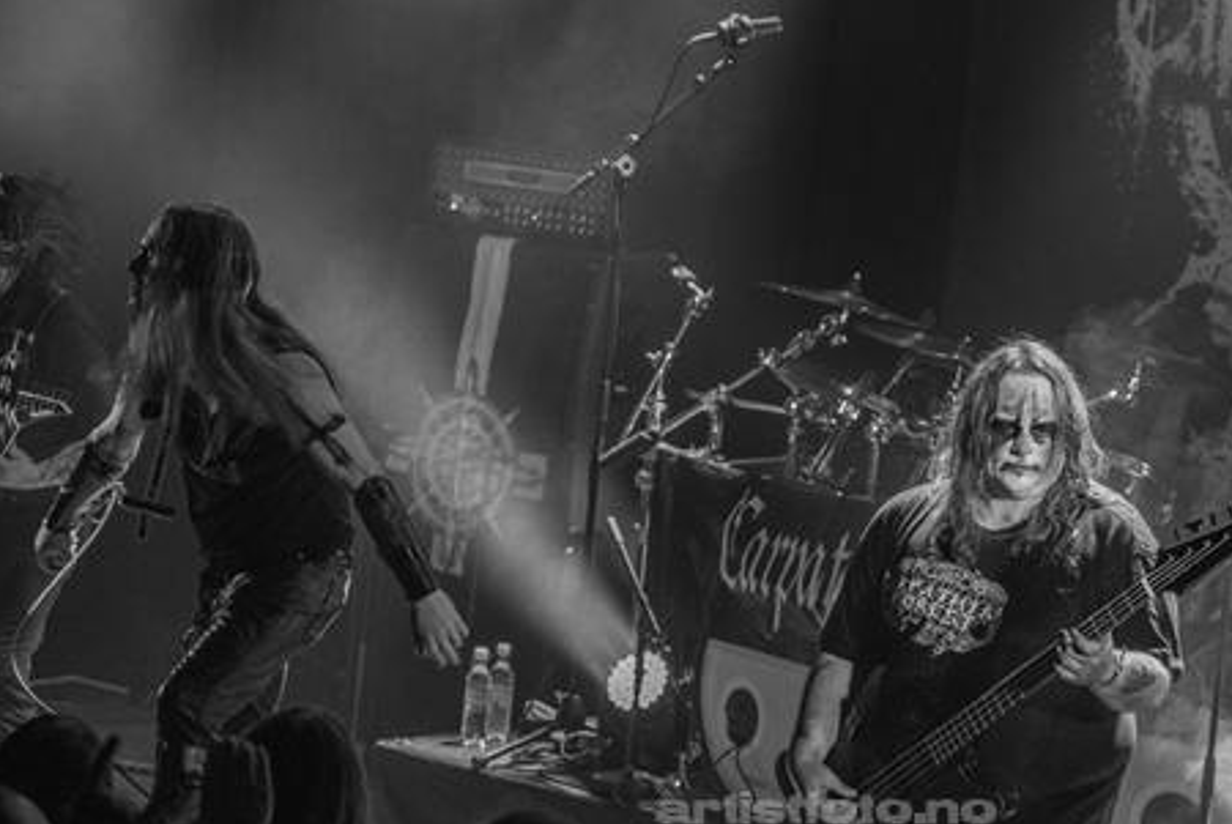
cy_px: 480
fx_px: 4385
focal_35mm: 128
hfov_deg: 16.0
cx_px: 827
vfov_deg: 10.7
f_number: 3.2
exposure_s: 1/640
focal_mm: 80
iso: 6400
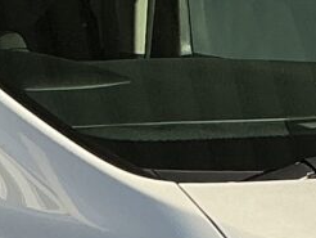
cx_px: 58
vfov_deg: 6.5
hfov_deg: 8.7
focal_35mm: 226
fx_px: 2065
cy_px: 278
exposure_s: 1/898
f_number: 1.8
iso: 25
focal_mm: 3
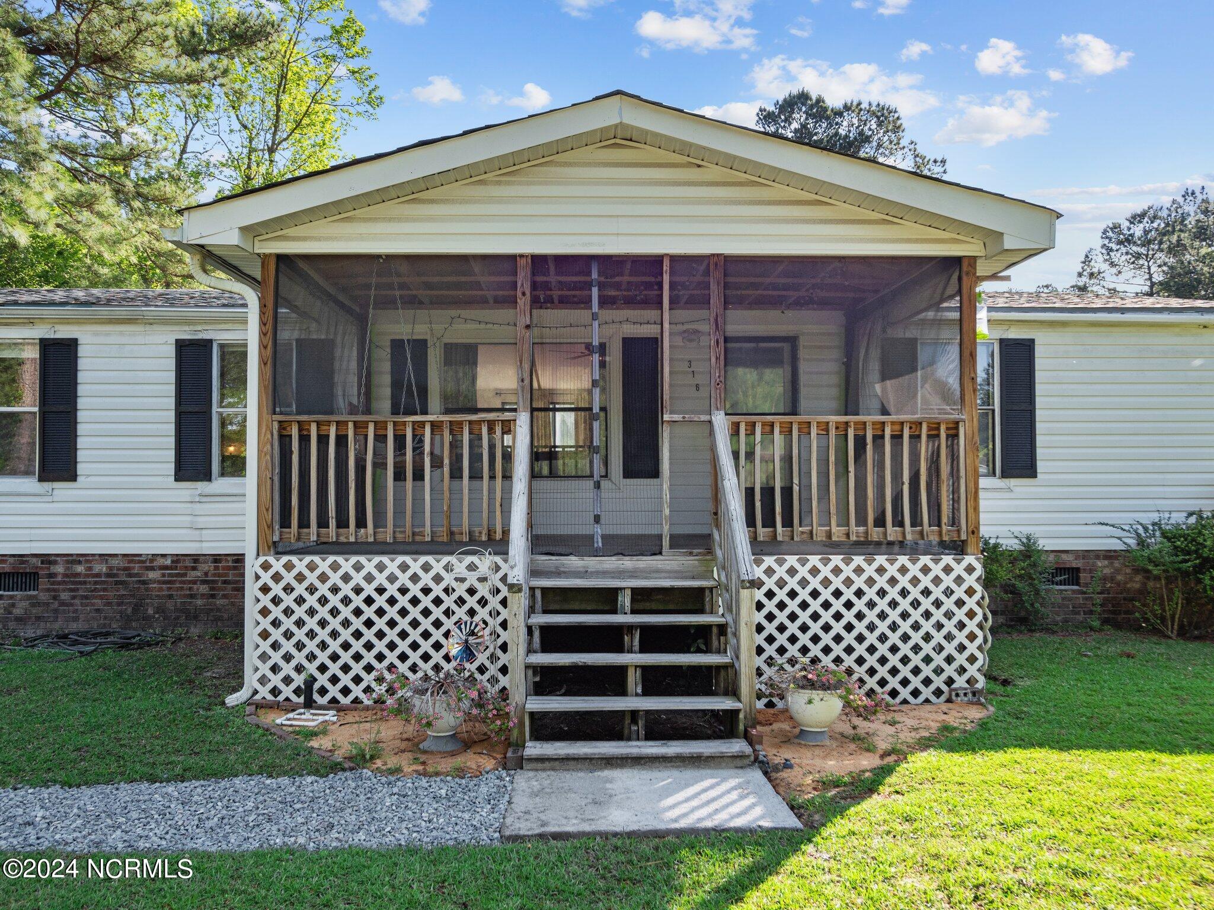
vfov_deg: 49.7
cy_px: 455
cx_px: 607
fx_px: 982
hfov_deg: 63.4
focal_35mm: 28
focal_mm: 14
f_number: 6.3
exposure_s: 1/200
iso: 200
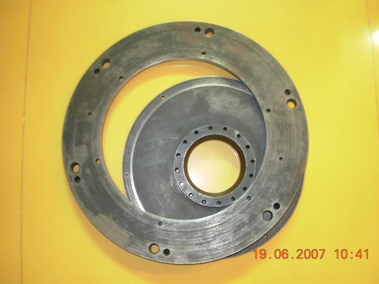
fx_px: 416
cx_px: 190
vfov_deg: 37.7
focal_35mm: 38
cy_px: 142
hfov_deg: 49.0
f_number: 2.9
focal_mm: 6.3
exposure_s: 1/1.1
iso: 50
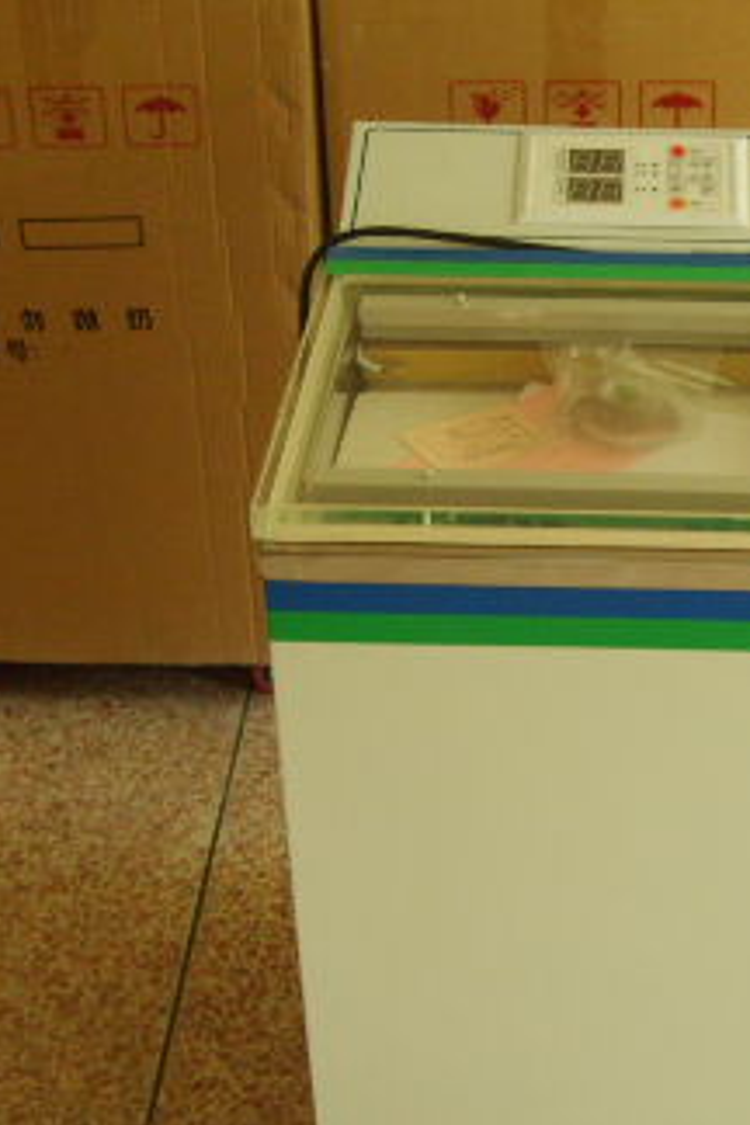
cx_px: 691
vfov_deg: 28.1
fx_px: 2250
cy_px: 580
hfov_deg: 18.6
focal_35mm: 72
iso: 133
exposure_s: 1/30
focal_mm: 5.8
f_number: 2.8
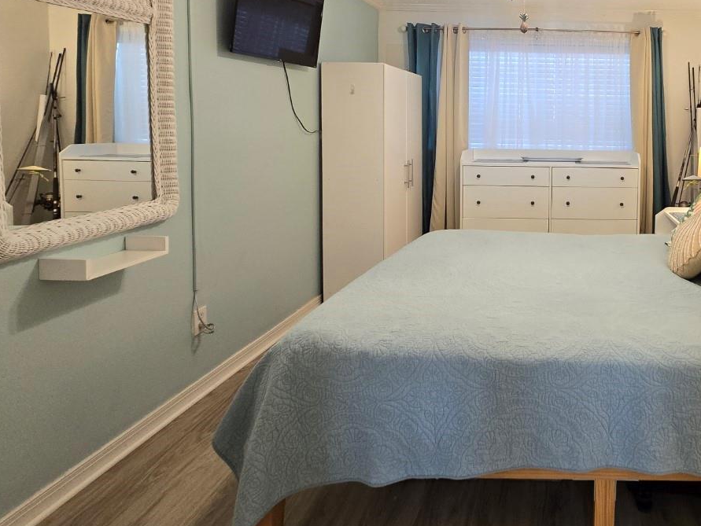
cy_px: 150
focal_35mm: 21
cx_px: 563
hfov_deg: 70.9
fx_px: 425
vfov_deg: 60.9
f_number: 2.2
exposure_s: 1/60
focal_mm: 2.2
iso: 250
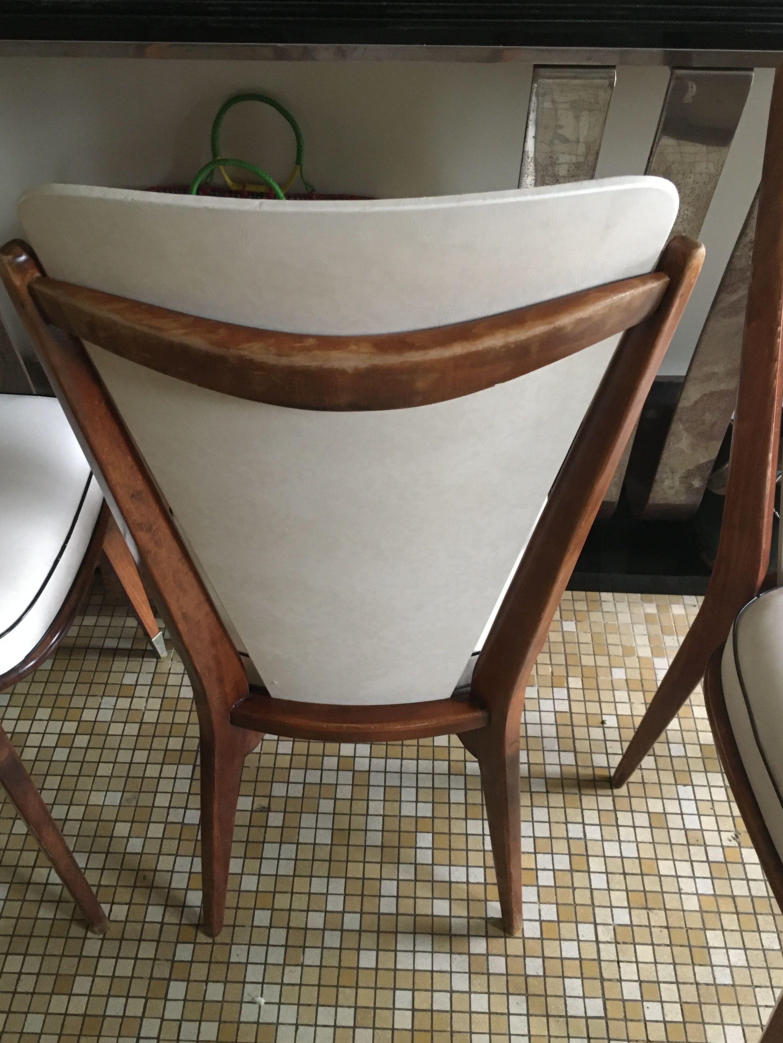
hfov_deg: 42.9
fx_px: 995
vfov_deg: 55.4
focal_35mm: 33
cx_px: 385
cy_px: 516
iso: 200
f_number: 2.2
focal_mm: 4.15
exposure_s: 1/17
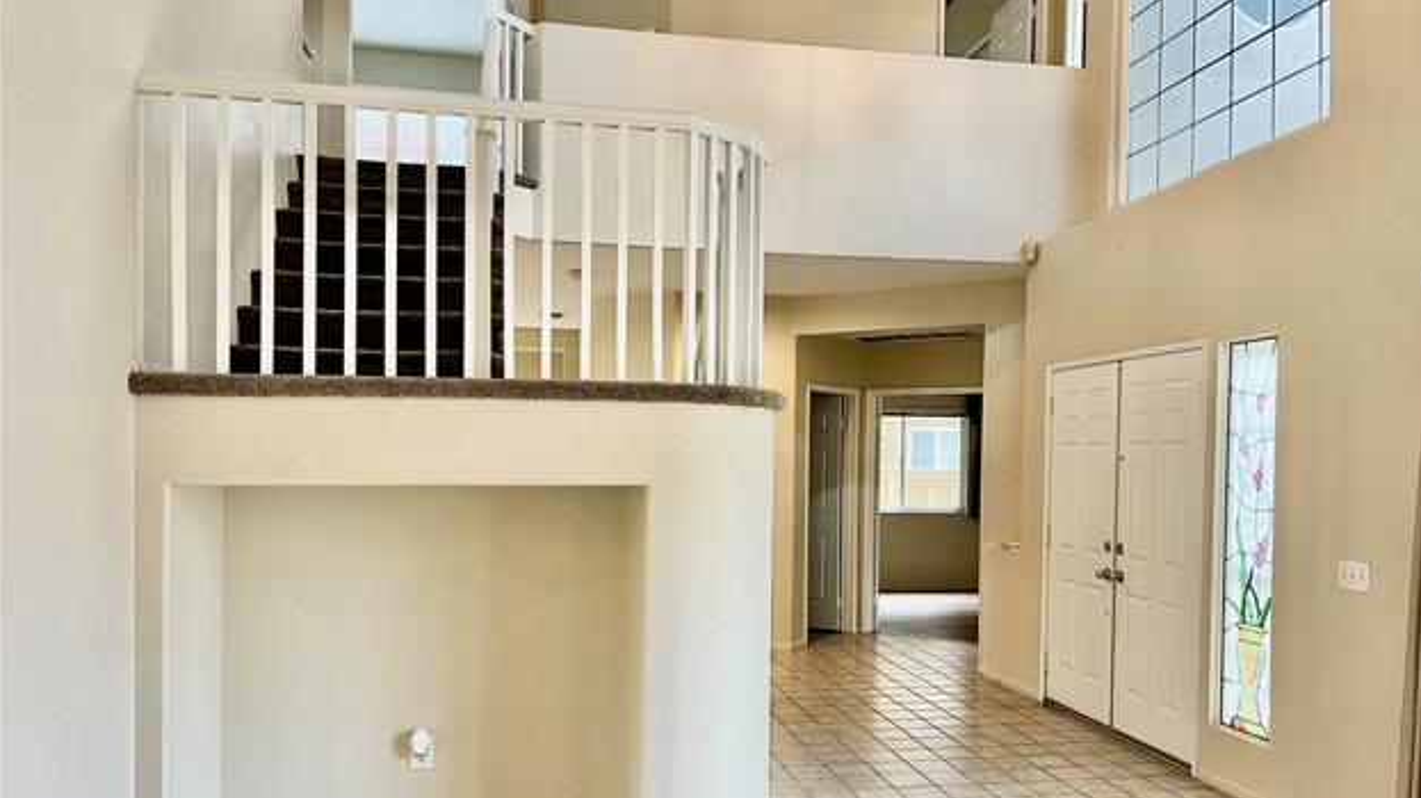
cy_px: 470
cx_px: 728
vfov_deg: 41.3
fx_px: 1055
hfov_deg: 67.9
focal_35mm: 28
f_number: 1.6
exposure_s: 1/60
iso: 125
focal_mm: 5.1
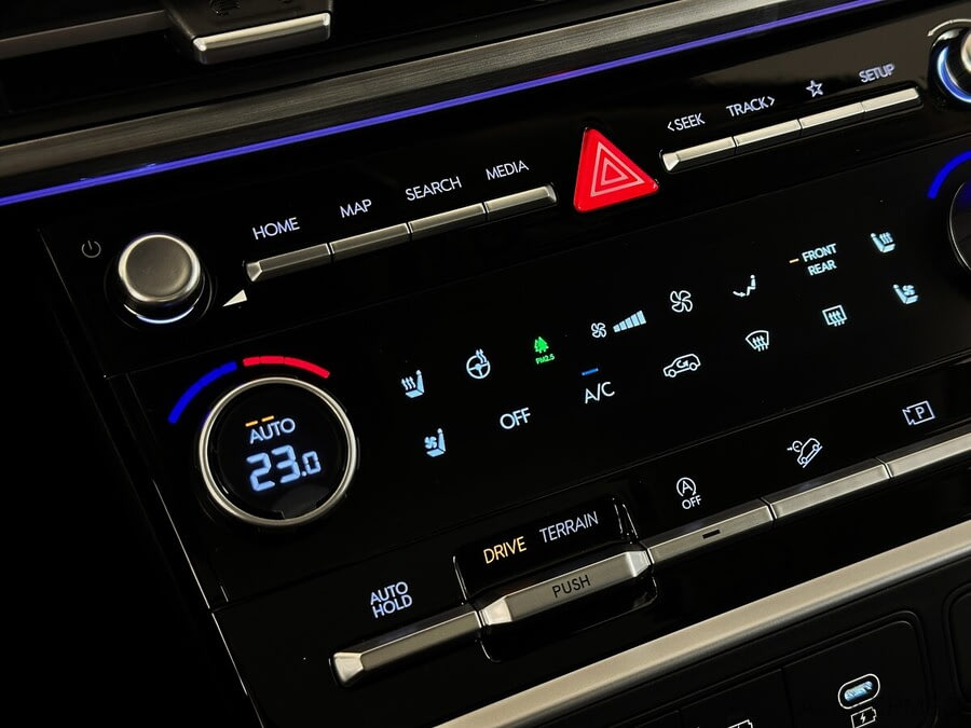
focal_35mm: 48
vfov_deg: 30.3
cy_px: 364
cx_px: 486
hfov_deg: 39.7
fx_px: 1346
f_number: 1.78
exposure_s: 1/33
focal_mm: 6.86
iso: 320
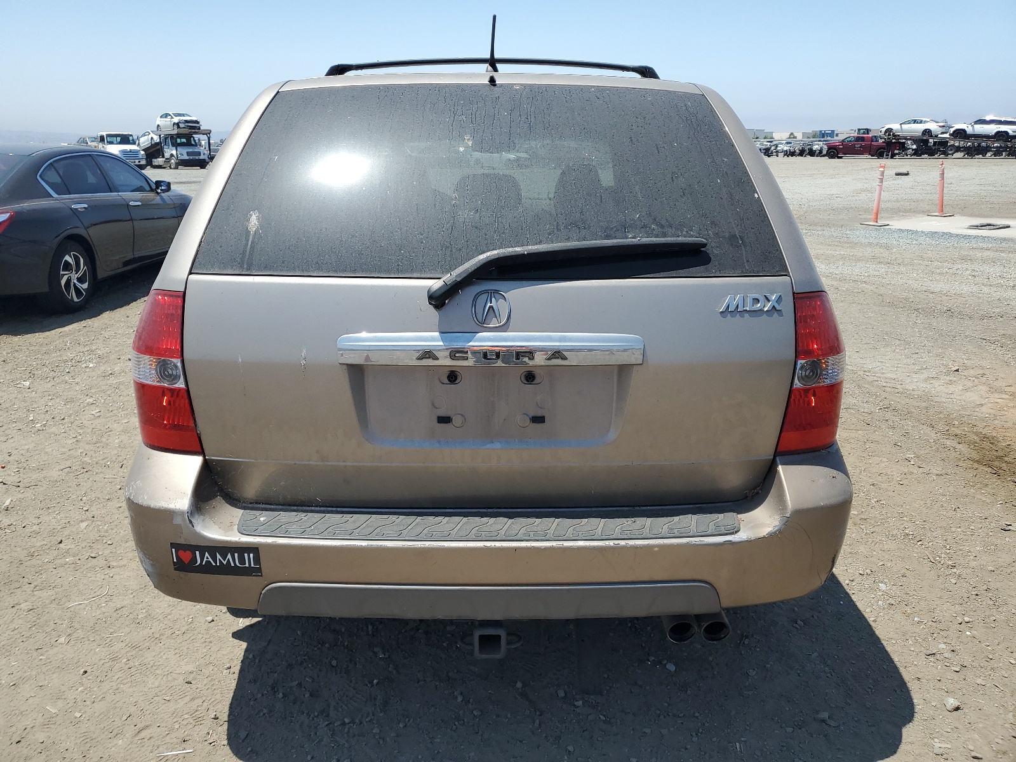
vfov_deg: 53.1
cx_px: 508
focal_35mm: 26
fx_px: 763
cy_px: 381
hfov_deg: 67.3
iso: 50
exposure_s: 1/3333
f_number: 1.5
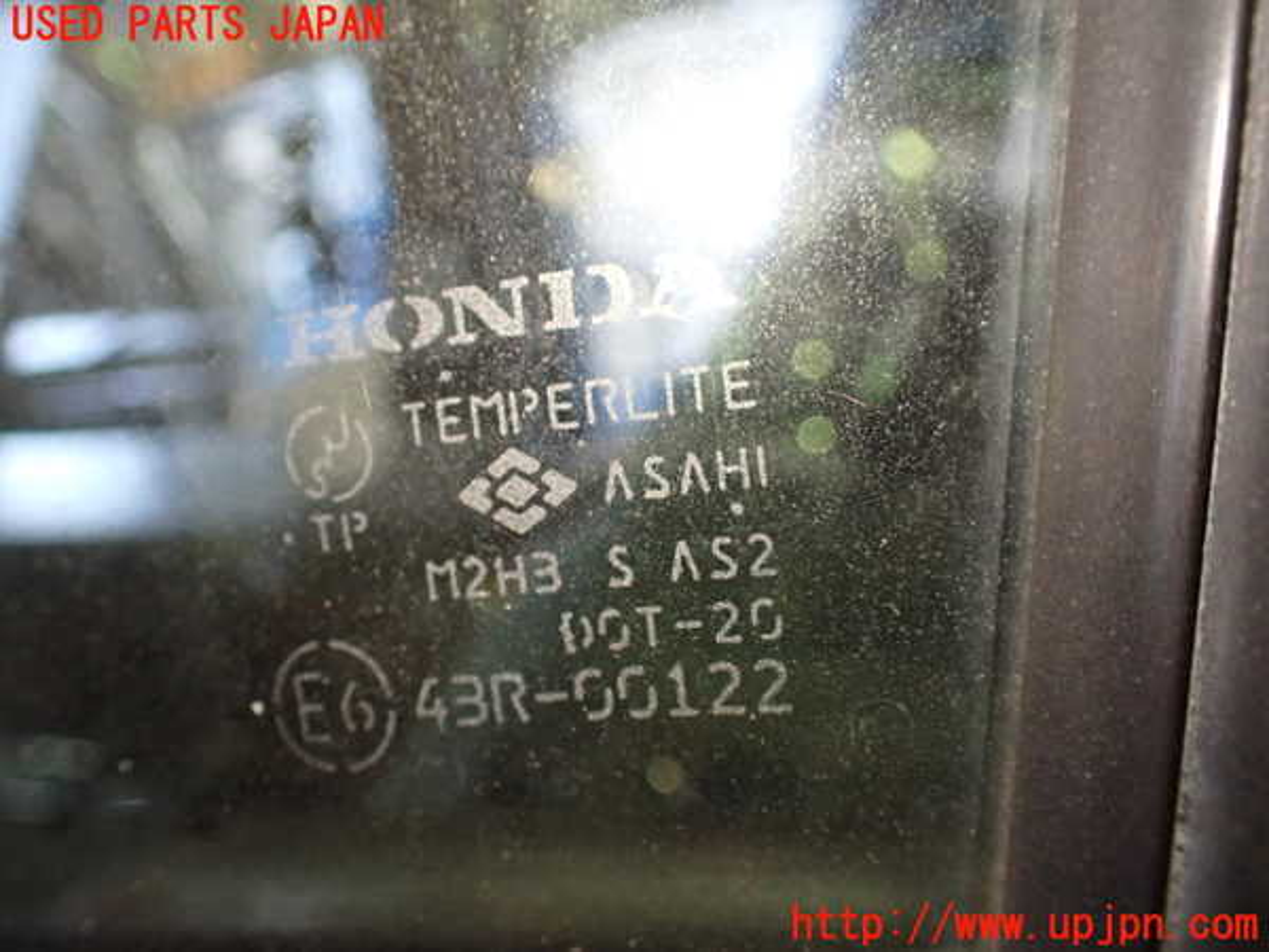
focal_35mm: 30
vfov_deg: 46.8
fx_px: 1100
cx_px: 634
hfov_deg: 60.0
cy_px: 476
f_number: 2.3
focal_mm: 5.4
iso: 800
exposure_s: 1/100
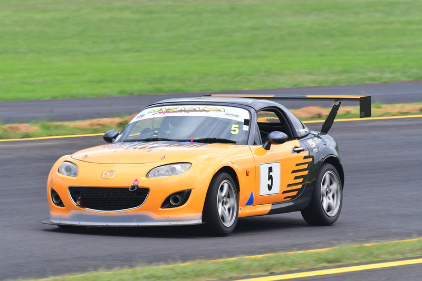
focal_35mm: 750
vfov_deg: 1.8
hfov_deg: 2.7
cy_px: 140
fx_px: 8794
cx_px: 211
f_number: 10
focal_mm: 500
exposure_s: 1/500
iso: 1000
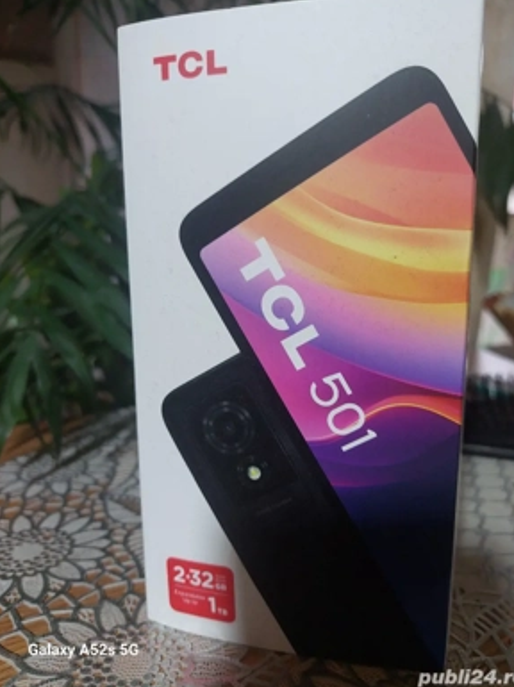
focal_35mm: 26
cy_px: 335
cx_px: 262
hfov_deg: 53.0
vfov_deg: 67.3
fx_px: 516
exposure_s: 1/50
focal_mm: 5.23
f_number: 1.8
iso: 160
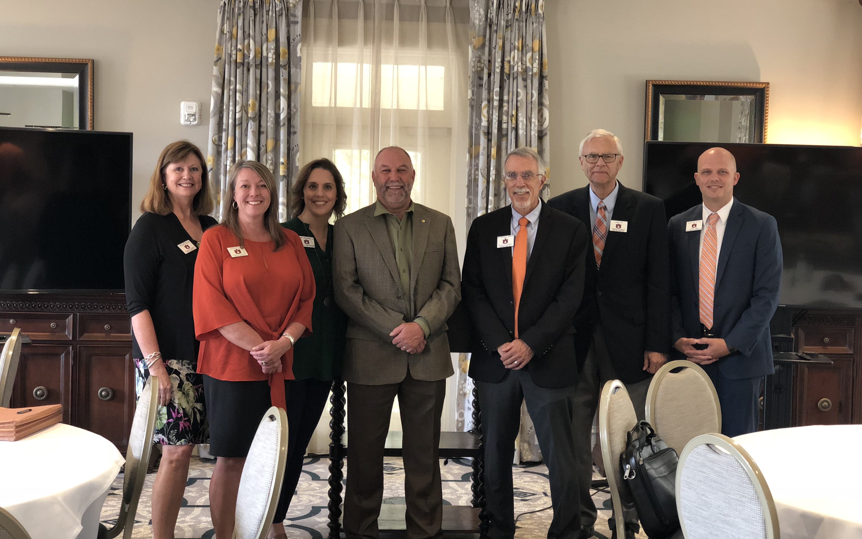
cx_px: 434
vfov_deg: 23.1
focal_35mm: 56
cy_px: 260
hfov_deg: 36.3
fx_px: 1315
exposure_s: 1/30
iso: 125
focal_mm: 6
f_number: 2.4
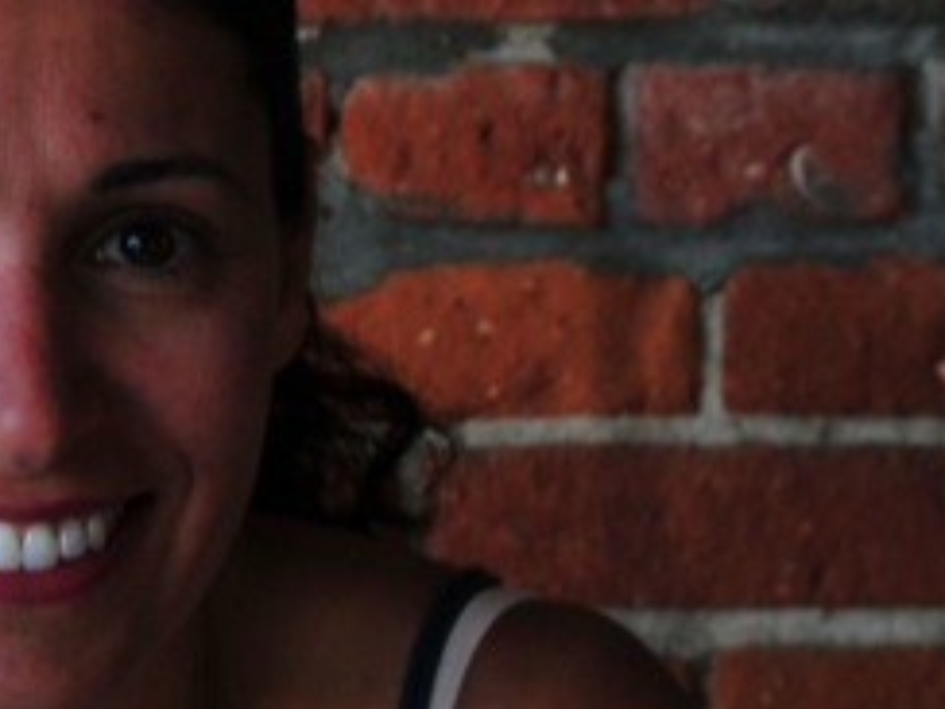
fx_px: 4286
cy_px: 480
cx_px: -58
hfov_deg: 12.4
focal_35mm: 157
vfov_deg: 9.4
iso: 200
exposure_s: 1/160
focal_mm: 26
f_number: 6.3
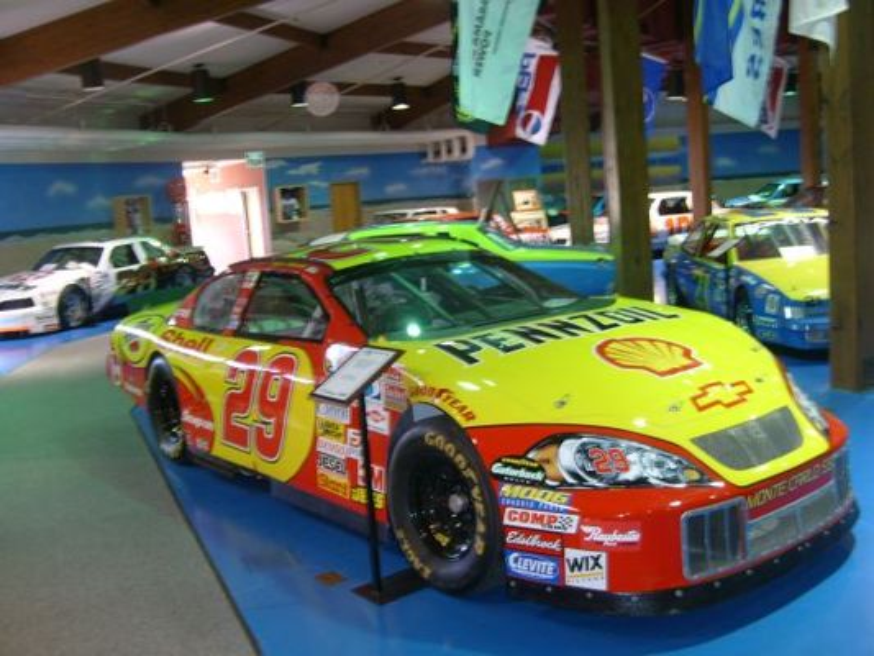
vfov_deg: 40.7
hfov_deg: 52.6
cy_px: 328
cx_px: 437
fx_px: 884
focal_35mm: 35
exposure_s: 1/6
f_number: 2.8
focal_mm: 5.8
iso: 80
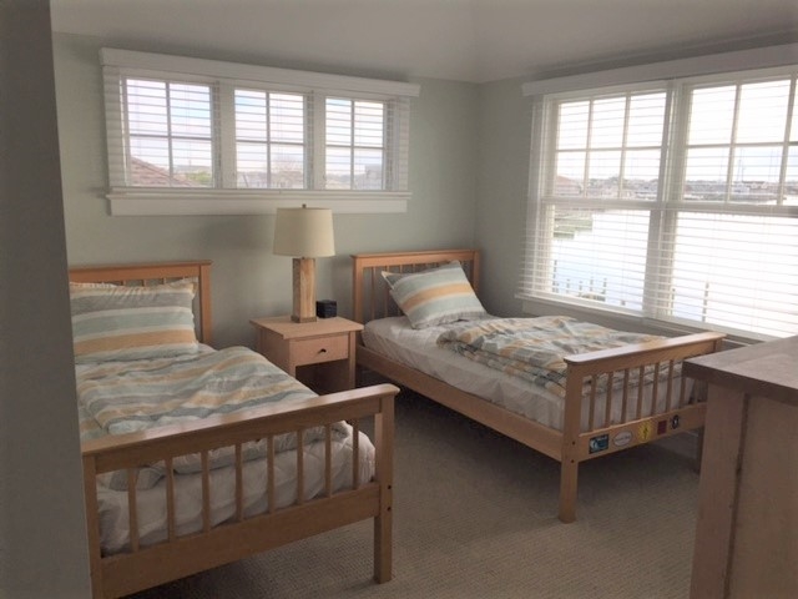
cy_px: 300
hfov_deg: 61.7
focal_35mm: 29
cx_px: 399
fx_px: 669
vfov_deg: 48.2
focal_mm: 4.15
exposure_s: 1/370
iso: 32
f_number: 2.2
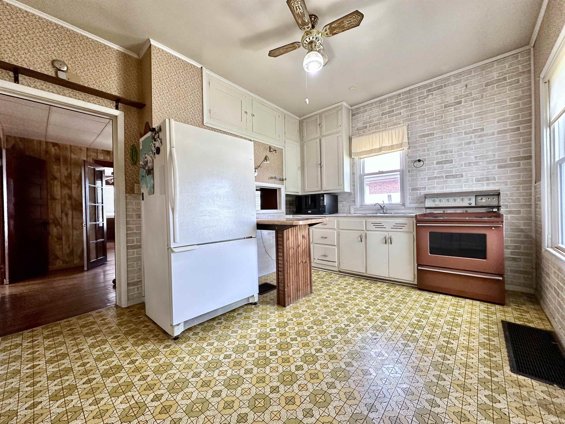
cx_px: 282
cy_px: 212
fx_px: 229
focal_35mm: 14
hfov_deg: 102.1
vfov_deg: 85.7
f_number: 2.2
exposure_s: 1/120
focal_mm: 2.22
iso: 200
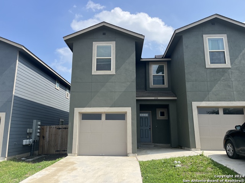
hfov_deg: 67.3
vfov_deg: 53.1
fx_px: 184
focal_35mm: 26
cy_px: 92
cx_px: 122
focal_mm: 5.1
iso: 50
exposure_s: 1/2632
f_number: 1.6
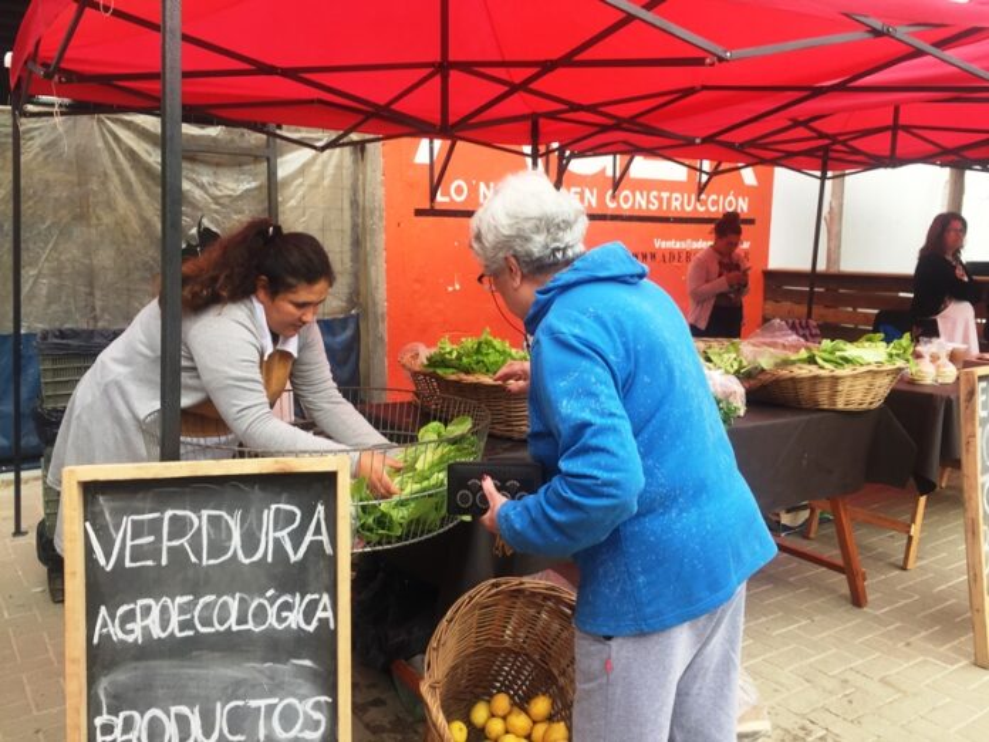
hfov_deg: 61.7
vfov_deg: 48.2
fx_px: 829
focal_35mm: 29
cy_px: 371
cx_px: 494
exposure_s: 1/416
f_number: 2.2
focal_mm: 4.15
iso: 32
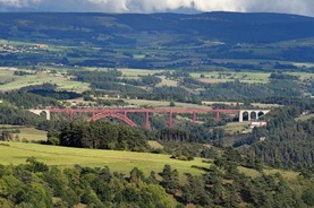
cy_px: 107
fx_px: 2248
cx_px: 108
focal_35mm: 258
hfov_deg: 8.0
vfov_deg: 5.3
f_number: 11
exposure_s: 1/320
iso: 200
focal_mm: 170
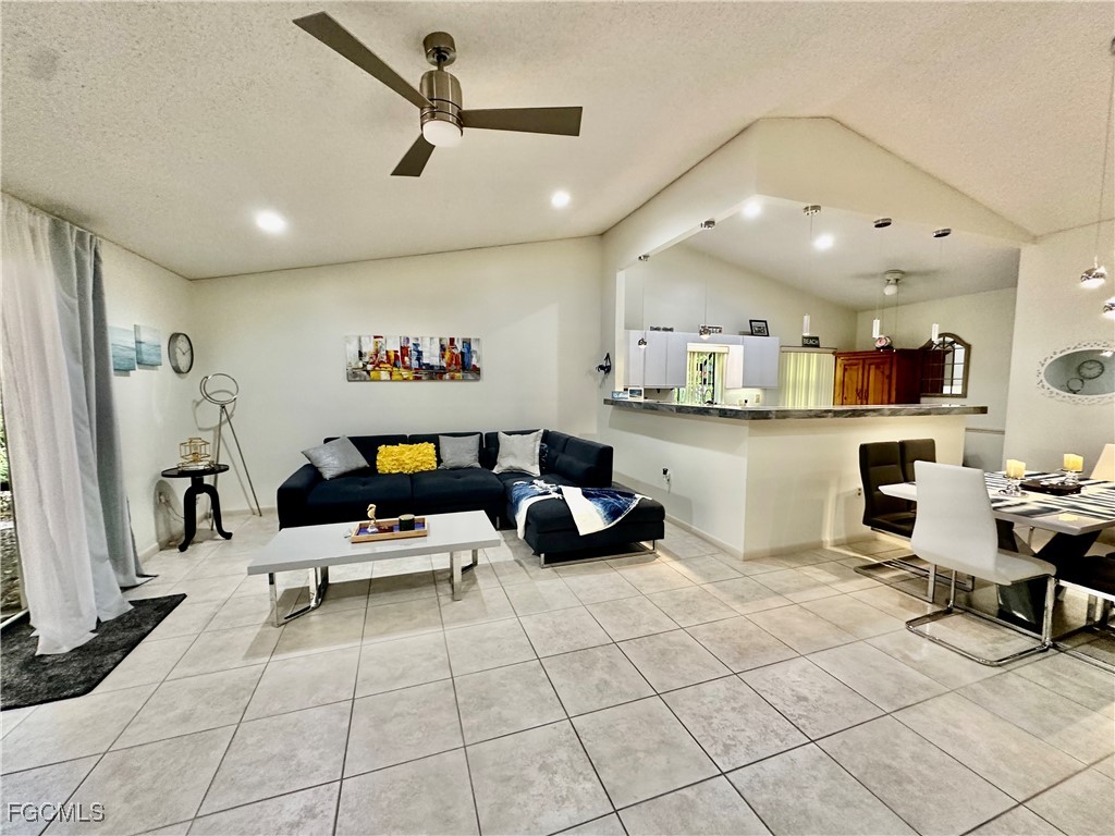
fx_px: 451
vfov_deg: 85.7
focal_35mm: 14
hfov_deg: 102.1
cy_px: 418
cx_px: 558
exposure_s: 1/60
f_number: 2.2
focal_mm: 2.22
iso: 250
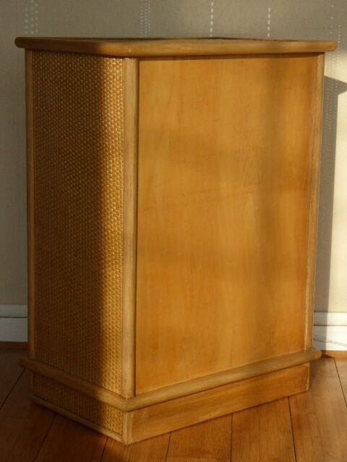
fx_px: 1136
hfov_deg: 17.4
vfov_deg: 23.0
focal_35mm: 85
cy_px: 231
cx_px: 174
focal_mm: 14.1
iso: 100
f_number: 4.7
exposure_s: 1/125
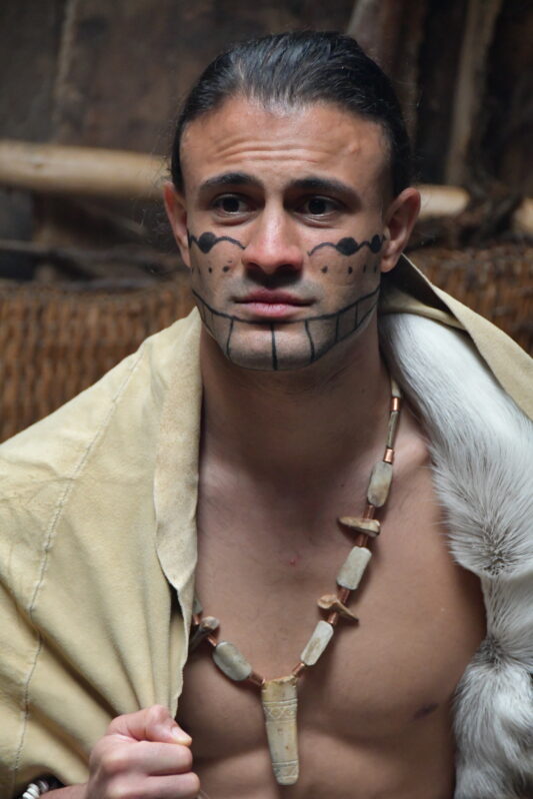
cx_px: 266
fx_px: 4488
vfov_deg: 10.2
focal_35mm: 202
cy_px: 400
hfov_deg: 6.8
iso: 5600
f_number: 5.6
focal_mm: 135
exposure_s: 1/250
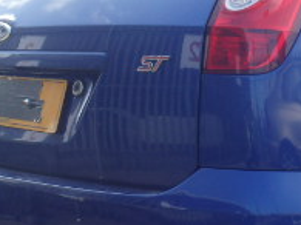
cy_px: 136
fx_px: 799
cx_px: 318
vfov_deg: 16.0
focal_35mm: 92
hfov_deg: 20.5
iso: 125
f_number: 3.9
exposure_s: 1/250
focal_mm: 5
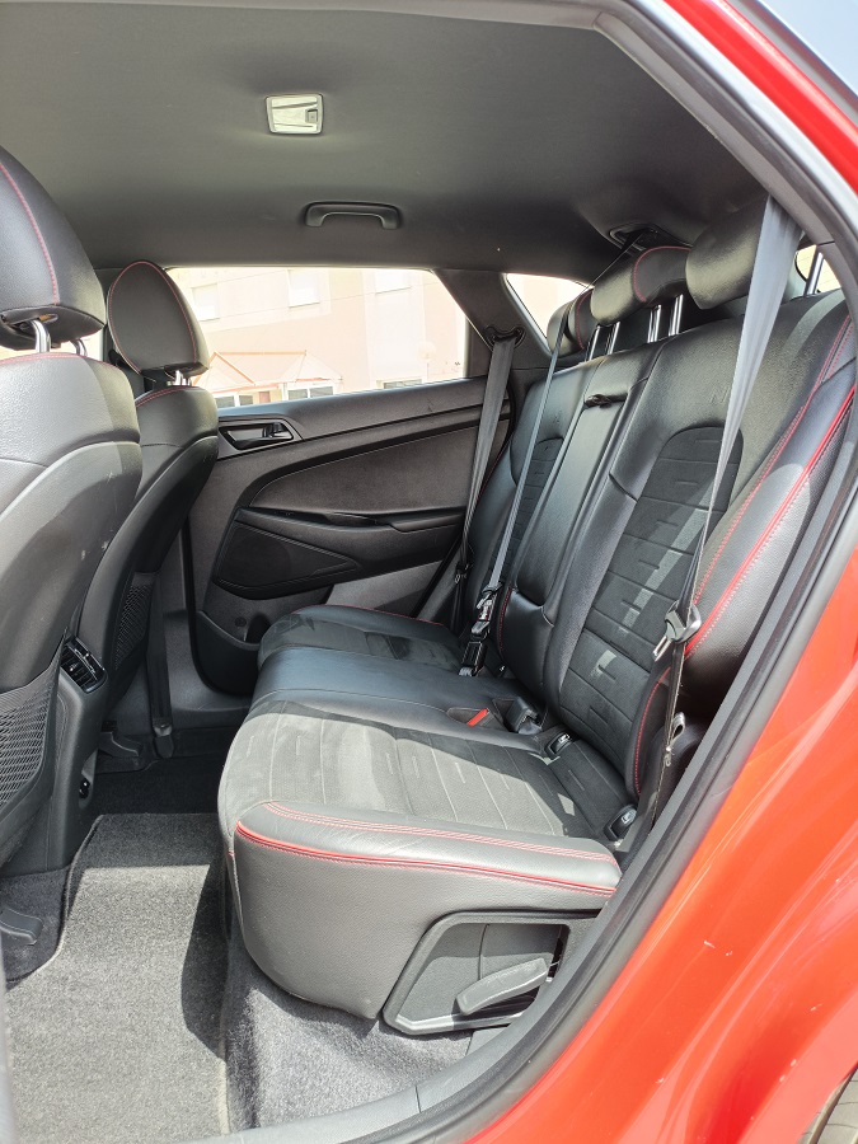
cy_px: 572
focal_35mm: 25
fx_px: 826
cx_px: 429
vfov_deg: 69.4
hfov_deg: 54.9
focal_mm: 4.7
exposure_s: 1/99.9
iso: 125
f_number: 1.7
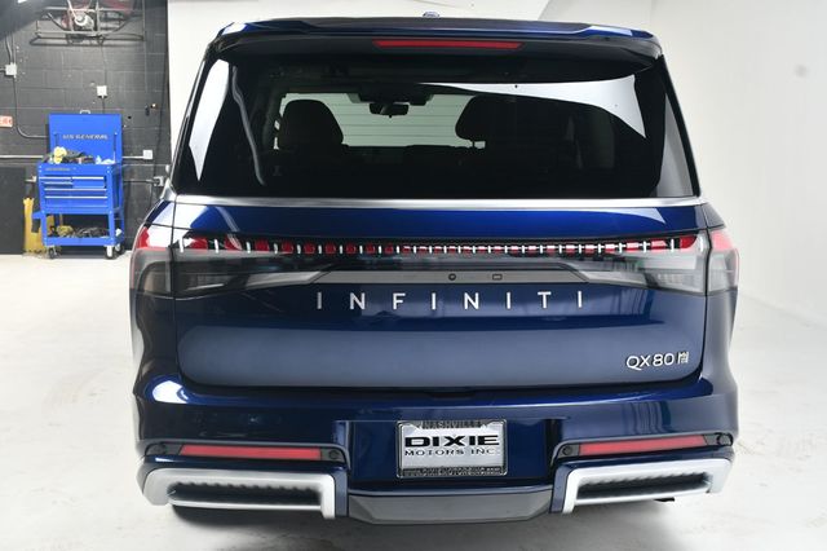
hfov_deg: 49.6
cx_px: 414
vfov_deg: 34.2
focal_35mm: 39
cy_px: 276
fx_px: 895
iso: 100
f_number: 8
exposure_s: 1/160
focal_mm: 26
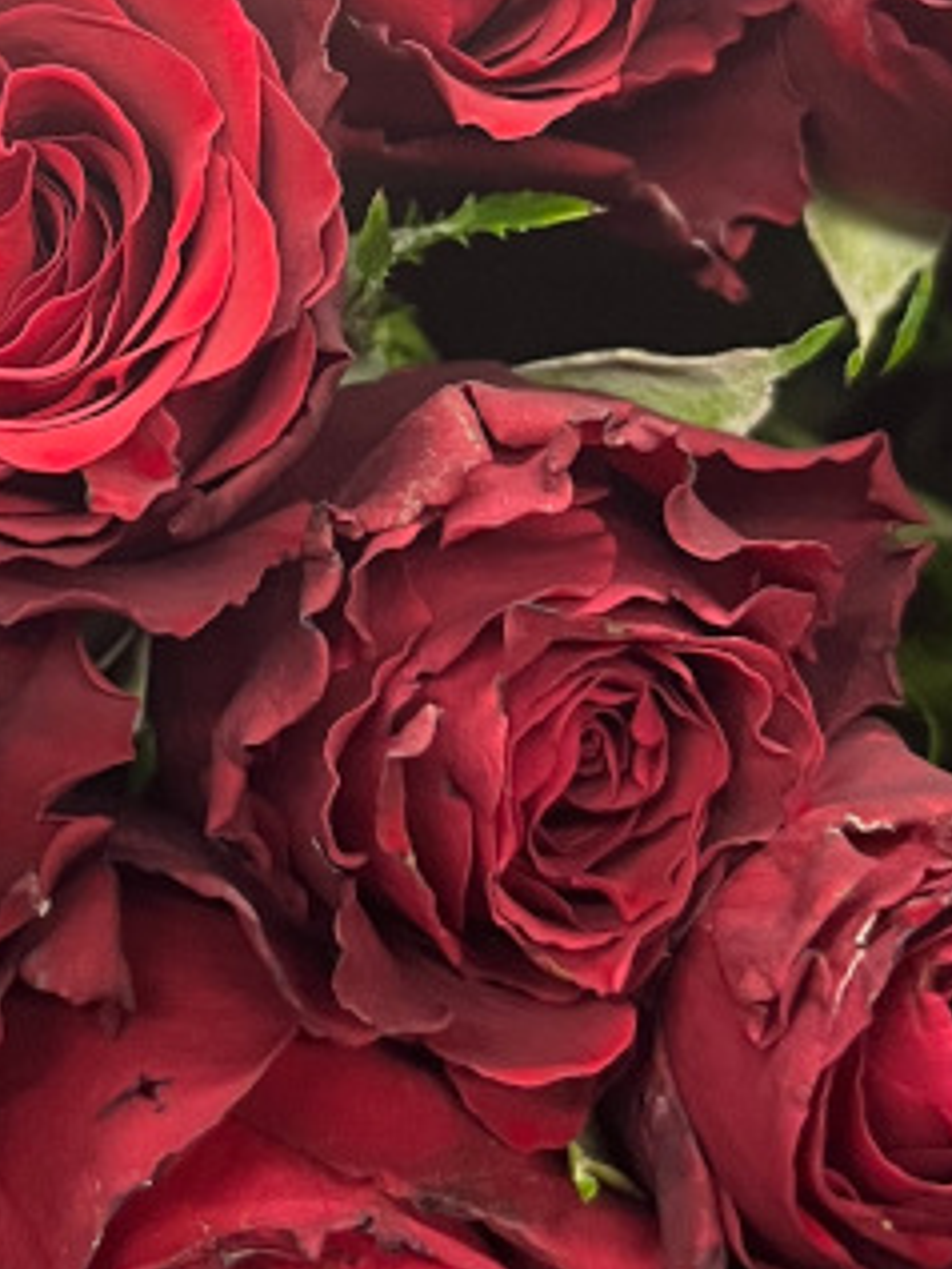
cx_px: 64
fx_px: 3078
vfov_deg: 22.6
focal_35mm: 84
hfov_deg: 17.3
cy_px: 88
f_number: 1.6
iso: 80
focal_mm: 5.1
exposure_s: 1/50
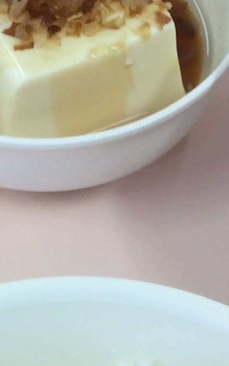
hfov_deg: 8.3
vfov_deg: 12.8
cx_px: 38
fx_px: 1577
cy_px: 471
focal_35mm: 158
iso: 50
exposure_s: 1/60
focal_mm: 4.12
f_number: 2.2
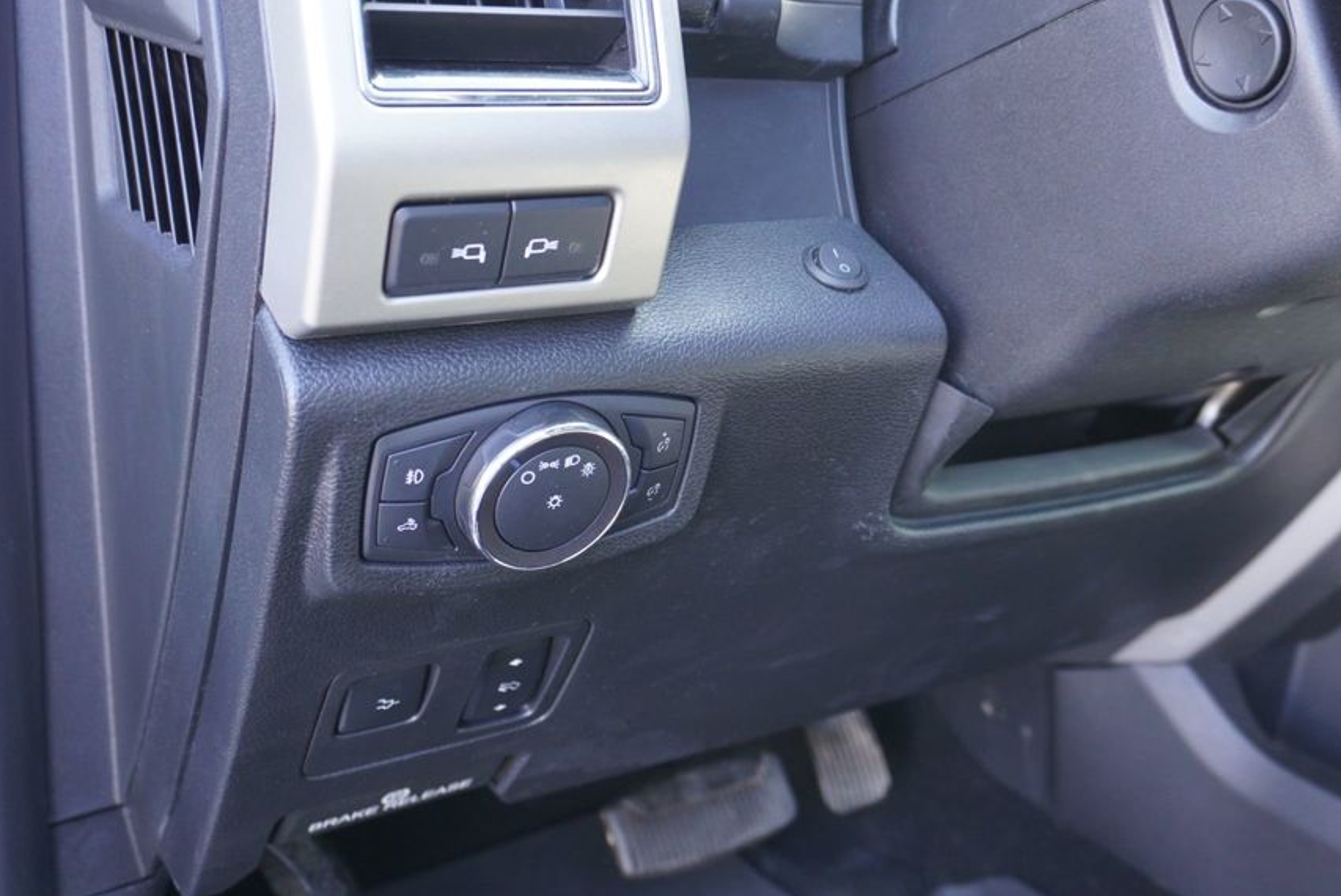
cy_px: 395
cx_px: 731
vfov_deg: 36.9
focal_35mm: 36
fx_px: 1342
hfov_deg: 53.0
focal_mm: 20
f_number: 4
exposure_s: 1/60
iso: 800
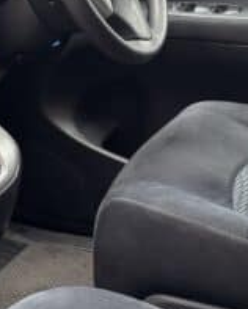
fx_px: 944
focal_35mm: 103
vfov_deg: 18.6
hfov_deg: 14.6
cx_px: -39
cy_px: 158
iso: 125
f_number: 1.6
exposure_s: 1/101
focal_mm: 5.96
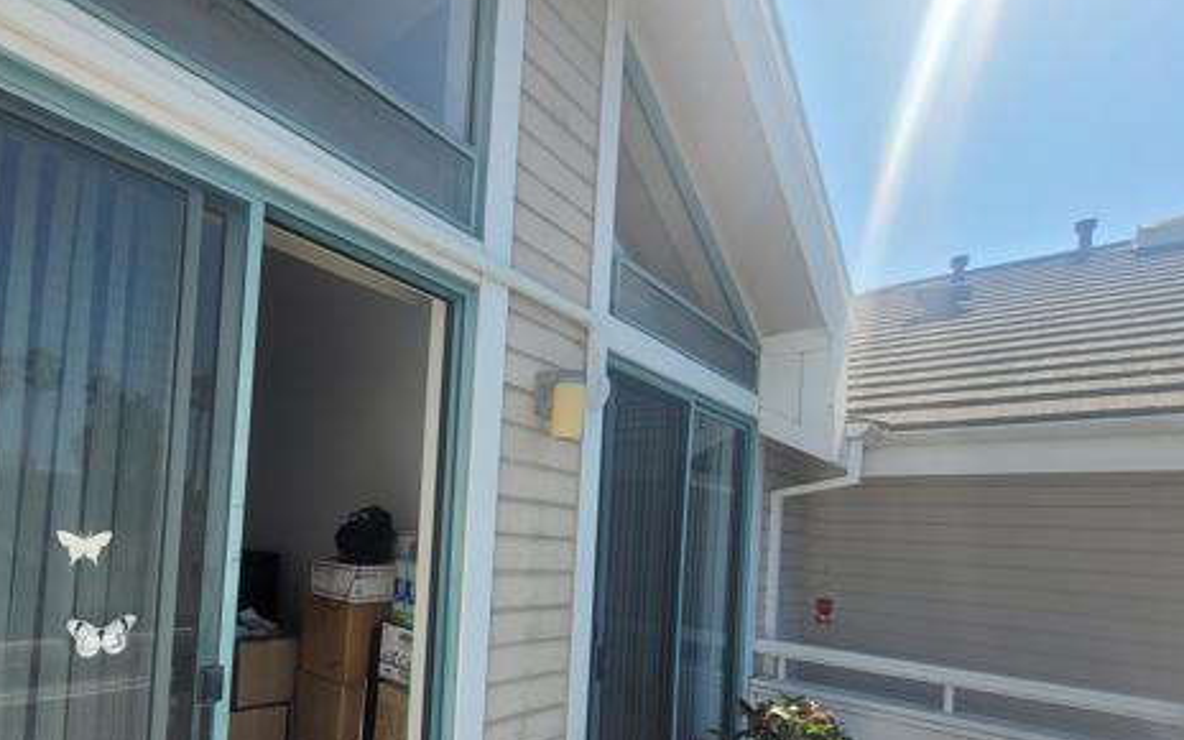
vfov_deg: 60.3
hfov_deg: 86.1
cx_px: 436
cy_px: 510
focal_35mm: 19
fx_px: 613
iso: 40
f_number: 2.2
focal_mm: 1.74
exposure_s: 1/1154
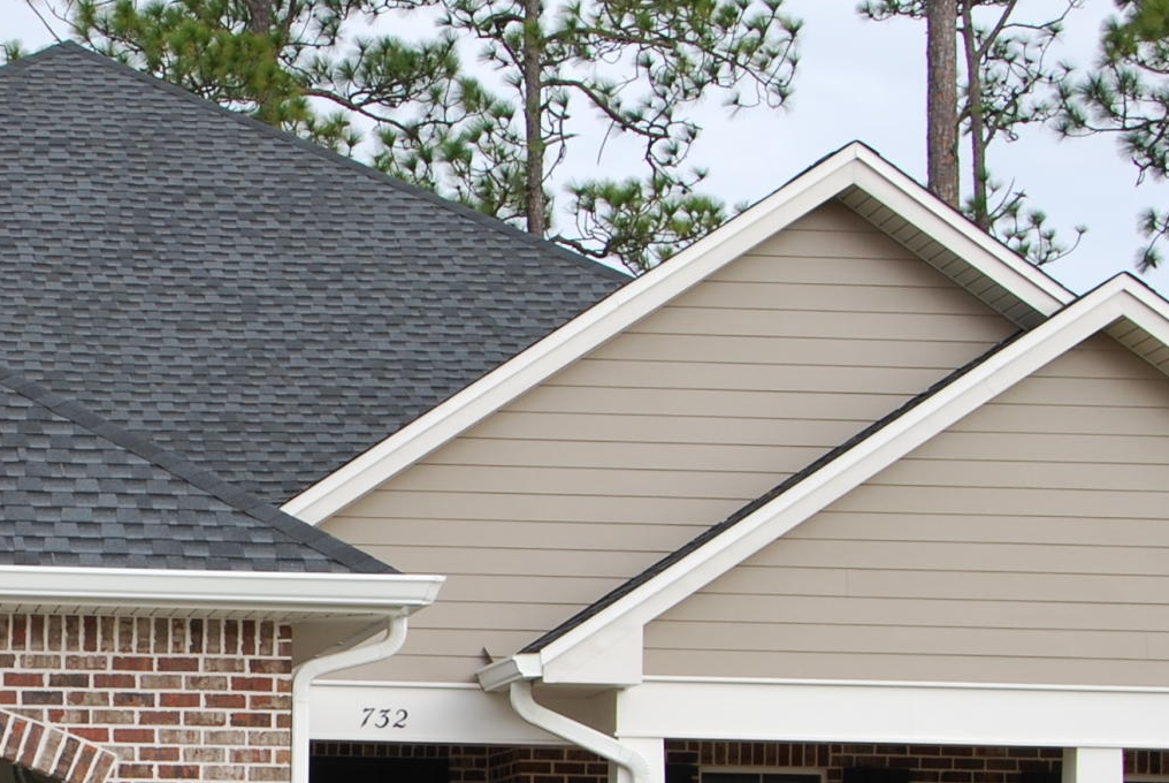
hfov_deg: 16.2
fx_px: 4031
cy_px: 770
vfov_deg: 11.0
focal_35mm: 124
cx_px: 38
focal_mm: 28
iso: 100
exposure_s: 1/160
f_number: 6.3
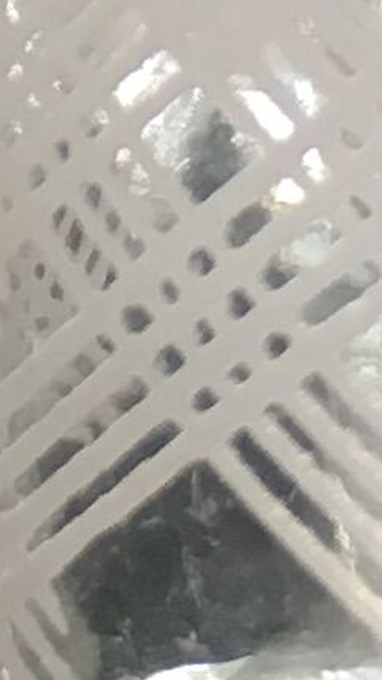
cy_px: -647
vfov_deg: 7.1
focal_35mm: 295
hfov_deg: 4.1
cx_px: -451
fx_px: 5312
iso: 32
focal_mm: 4.15
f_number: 2.2
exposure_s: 1/33
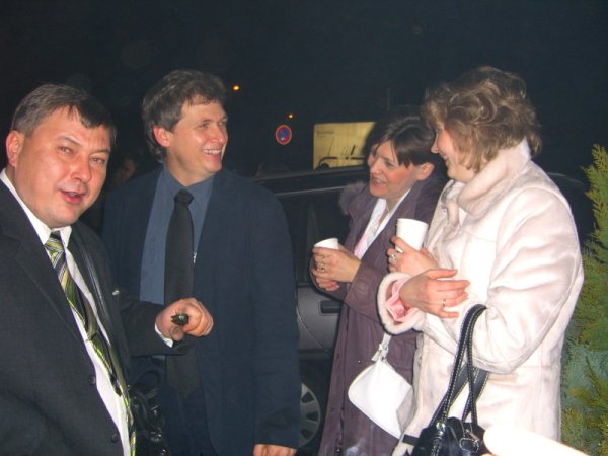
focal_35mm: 38
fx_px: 667
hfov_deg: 49.0
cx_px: 304
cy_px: 228
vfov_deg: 37.7
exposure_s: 1/60
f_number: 2.8
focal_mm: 7.9
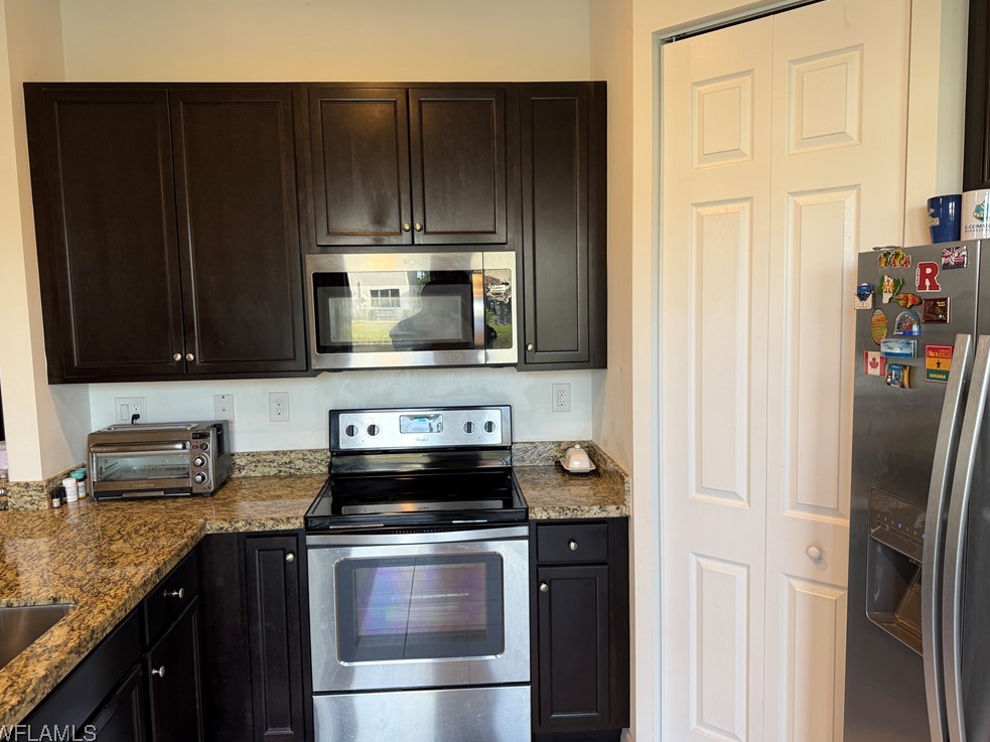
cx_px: 489
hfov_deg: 69.4
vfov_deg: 54.9
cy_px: 369
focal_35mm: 25
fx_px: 715
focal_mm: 6.76
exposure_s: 1/60
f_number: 1.78
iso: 125
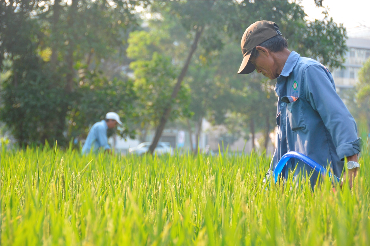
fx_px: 1232
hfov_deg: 17.1
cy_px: 123
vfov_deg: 11.4
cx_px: 185
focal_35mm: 120
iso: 140
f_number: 5.6
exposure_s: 1/125
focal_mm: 80
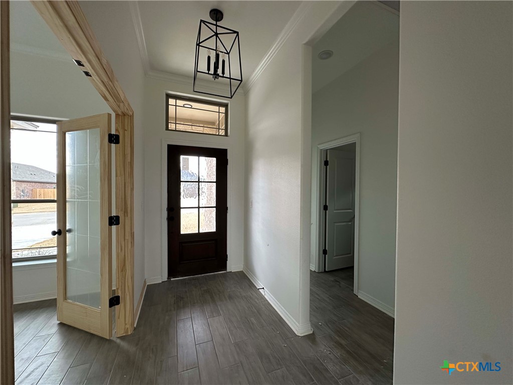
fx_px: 207
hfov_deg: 102.1
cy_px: 192
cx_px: 256
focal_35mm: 14
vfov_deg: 85.7
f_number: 2.2
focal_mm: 2.22
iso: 160
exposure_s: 1/99
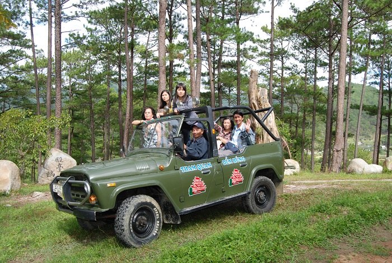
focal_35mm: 33
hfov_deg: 57.2
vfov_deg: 40.1
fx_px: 360
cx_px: 196
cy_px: 132
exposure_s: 1/200
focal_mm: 22
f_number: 7.1
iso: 200
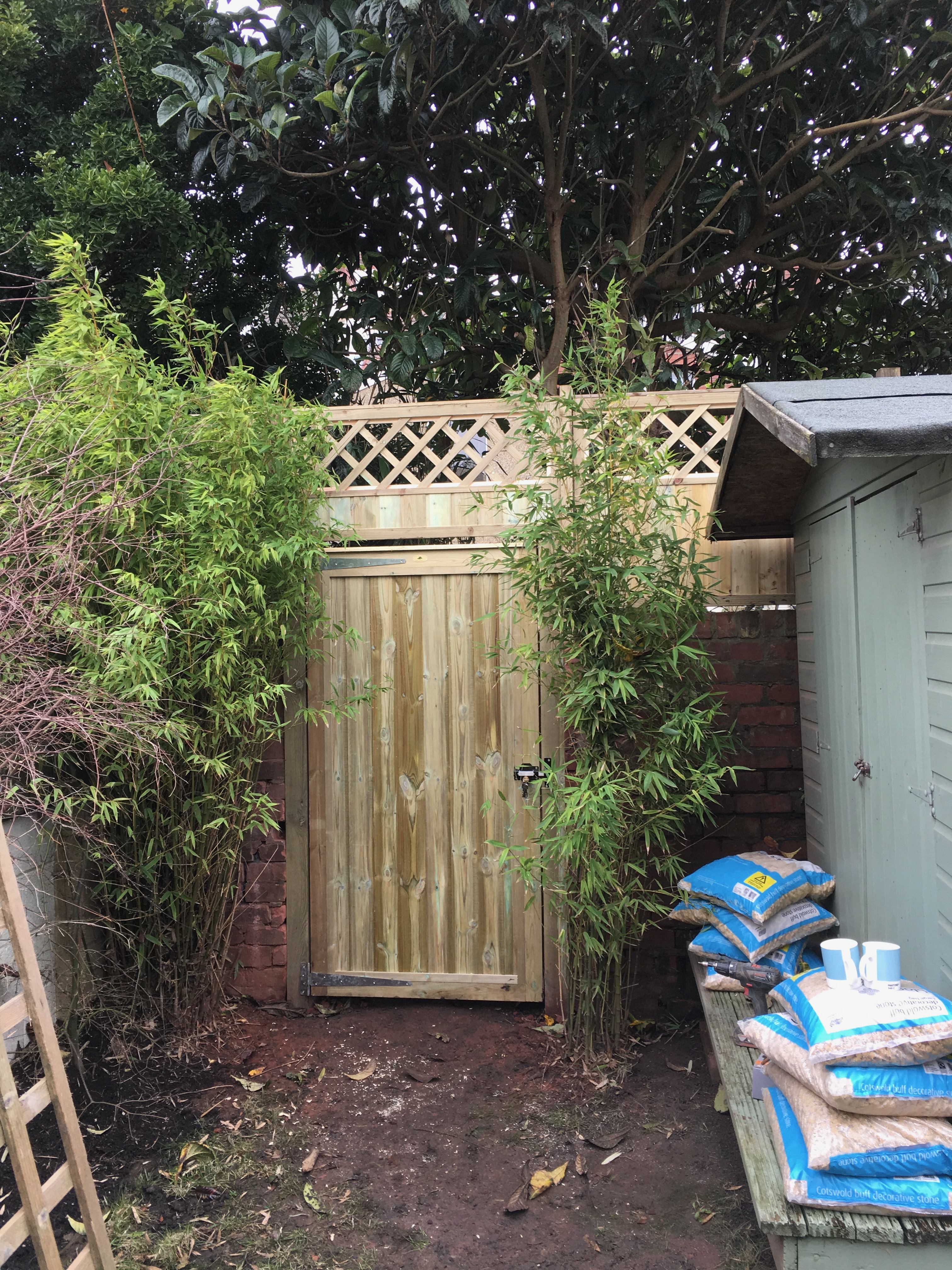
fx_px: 1063
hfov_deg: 48.2
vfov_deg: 61.7
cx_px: 476
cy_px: 635
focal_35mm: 29
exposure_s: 1/50
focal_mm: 4.15
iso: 25
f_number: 2.2
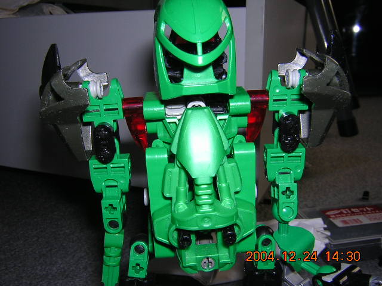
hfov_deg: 51.4
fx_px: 397
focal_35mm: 36
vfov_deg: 39.7
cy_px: 143
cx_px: 191
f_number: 5.2
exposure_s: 1/60.1
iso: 100
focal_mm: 4.7
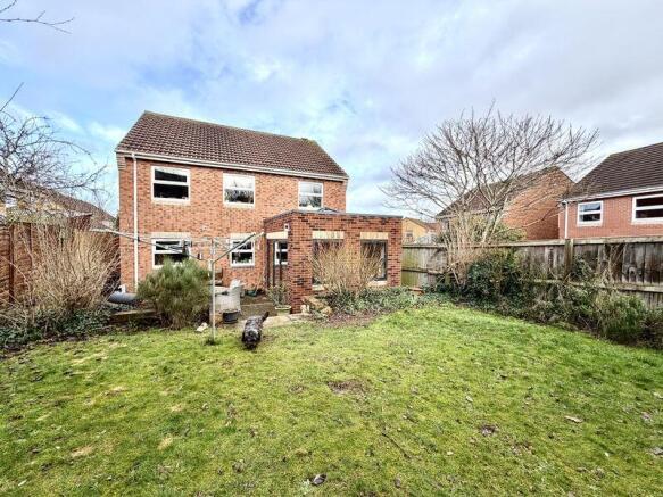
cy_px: 248
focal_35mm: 14
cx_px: 332
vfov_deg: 85.7
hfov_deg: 102.1
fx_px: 268
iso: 50
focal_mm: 2.22
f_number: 2.2
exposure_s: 1/502
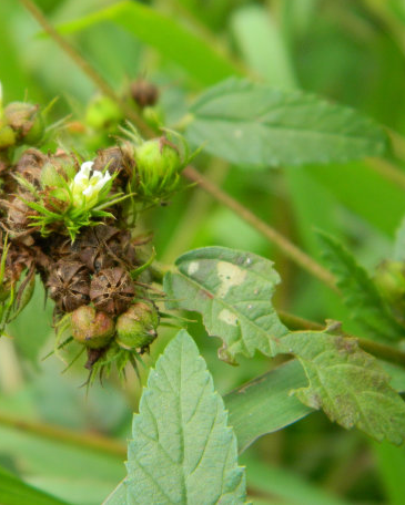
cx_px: 101
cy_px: 252
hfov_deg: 11.4
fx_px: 2022
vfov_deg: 14.3
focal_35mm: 135
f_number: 4.5
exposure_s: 1/50
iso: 160
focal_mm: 18.6
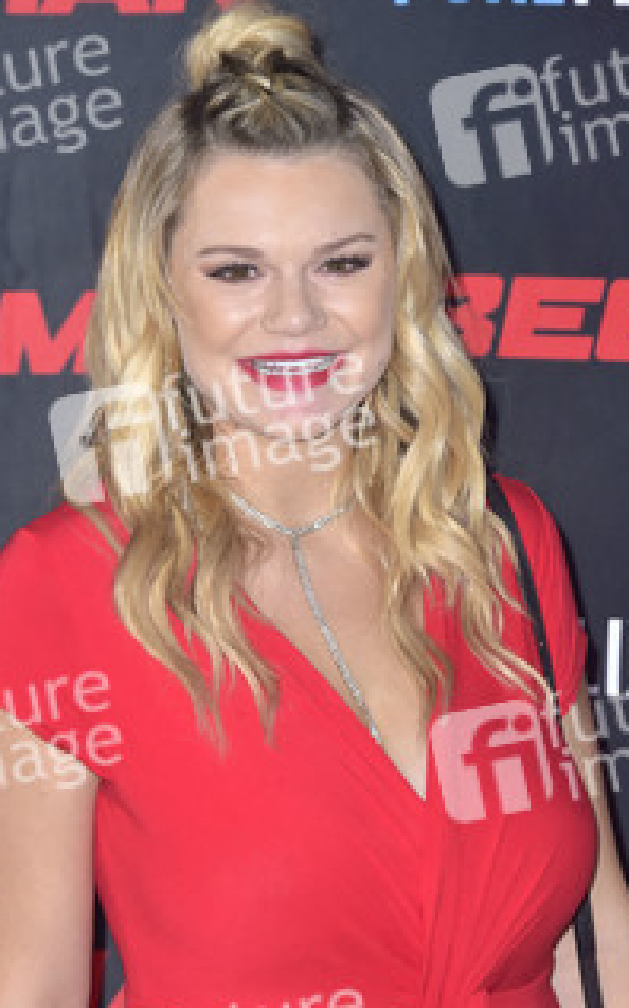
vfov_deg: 7.8
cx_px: 307
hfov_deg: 4.9
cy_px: 588
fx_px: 7409
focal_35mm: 270
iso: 640
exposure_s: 1/250
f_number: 7.1
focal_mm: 210
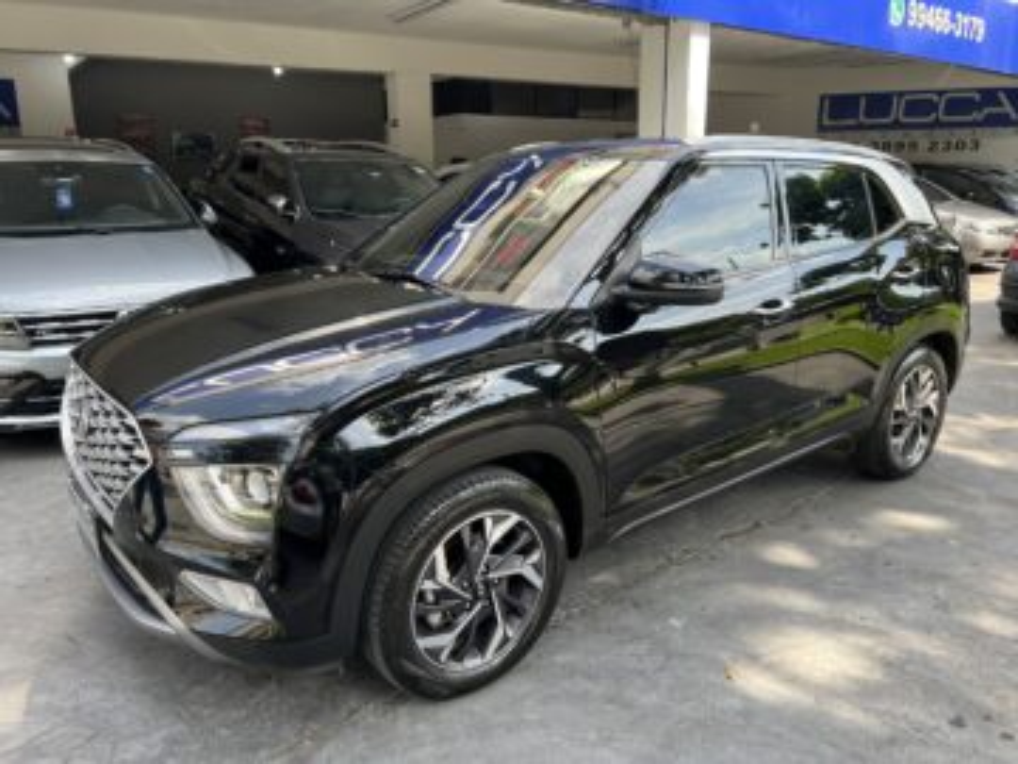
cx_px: 509
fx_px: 765
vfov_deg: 53.1
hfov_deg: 67.3
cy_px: 382
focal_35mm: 26
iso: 50
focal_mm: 5.7
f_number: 1.5
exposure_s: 1/414
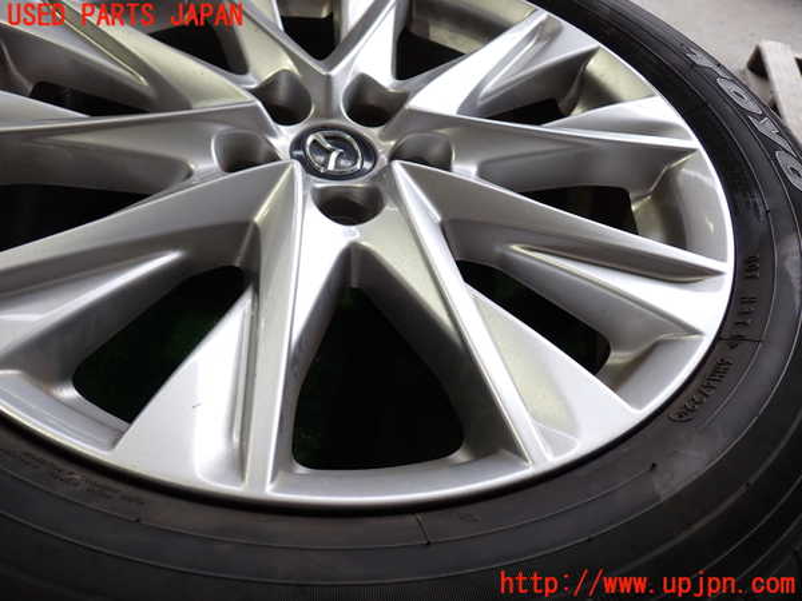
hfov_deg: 60.0
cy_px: 300
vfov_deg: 46.8
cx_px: 401
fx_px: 695
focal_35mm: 30
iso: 125
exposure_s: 1/60
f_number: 2.3
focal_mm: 5.4
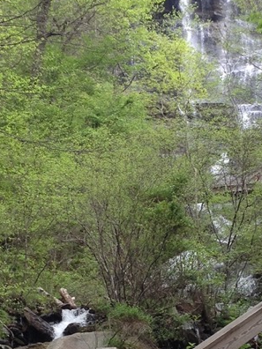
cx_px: 152
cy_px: 256
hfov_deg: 13.1
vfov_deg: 17.3
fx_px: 1140
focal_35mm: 113
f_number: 2.4
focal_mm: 4.28
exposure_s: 1/120
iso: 50
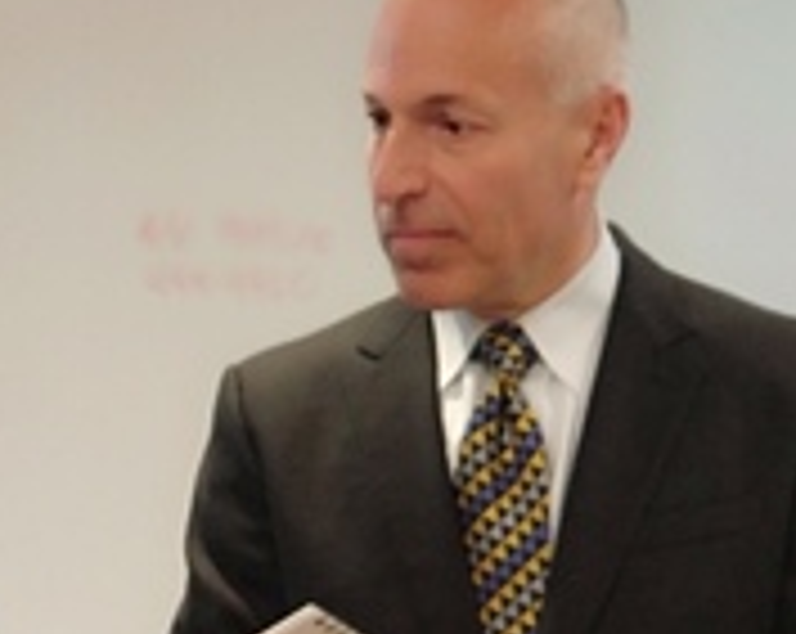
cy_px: 522
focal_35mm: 115
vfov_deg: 13.3
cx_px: 220
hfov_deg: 16.7
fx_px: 2705
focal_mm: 6.06
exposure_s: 1/30
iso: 640
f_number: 2.6
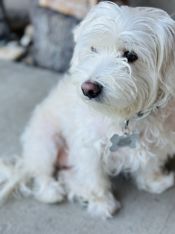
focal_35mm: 48
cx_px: 88
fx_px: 324
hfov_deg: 30.3
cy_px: 117
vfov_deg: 39.7
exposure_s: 1/225
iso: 80
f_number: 1.78
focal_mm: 6.86
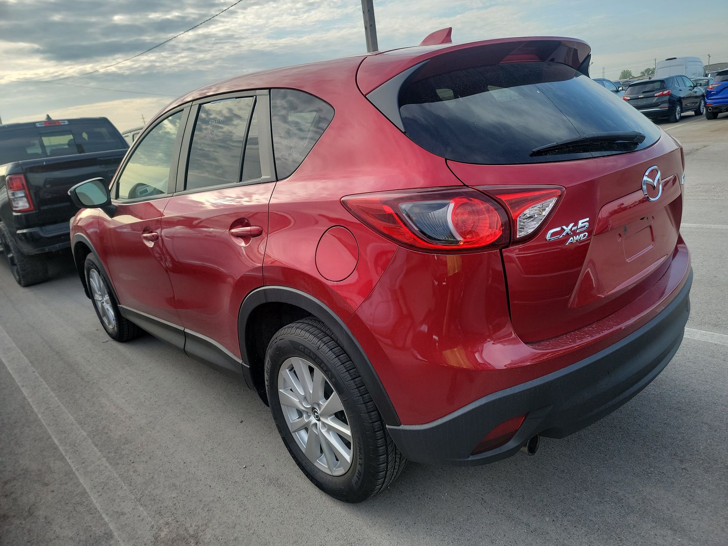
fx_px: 505
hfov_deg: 71.6
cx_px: 364
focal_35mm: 24
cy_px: 273
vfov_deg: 56.8
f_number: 1.8
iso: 50
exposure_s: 1/327
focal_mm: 6.7
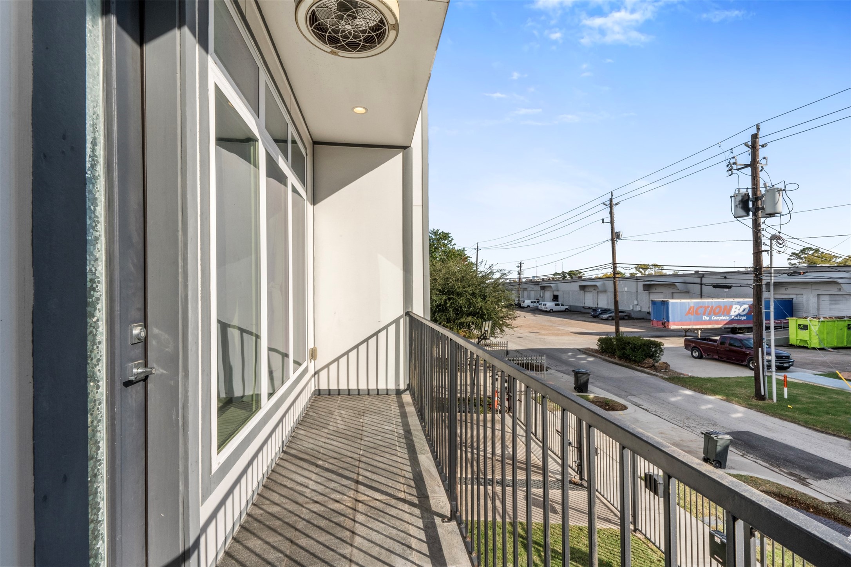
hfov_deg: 96.7
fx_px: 378
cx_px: 426
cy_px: 284
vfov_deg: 73.7
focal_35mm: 16
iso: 800
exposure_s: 1/80
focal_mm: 16
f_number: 9
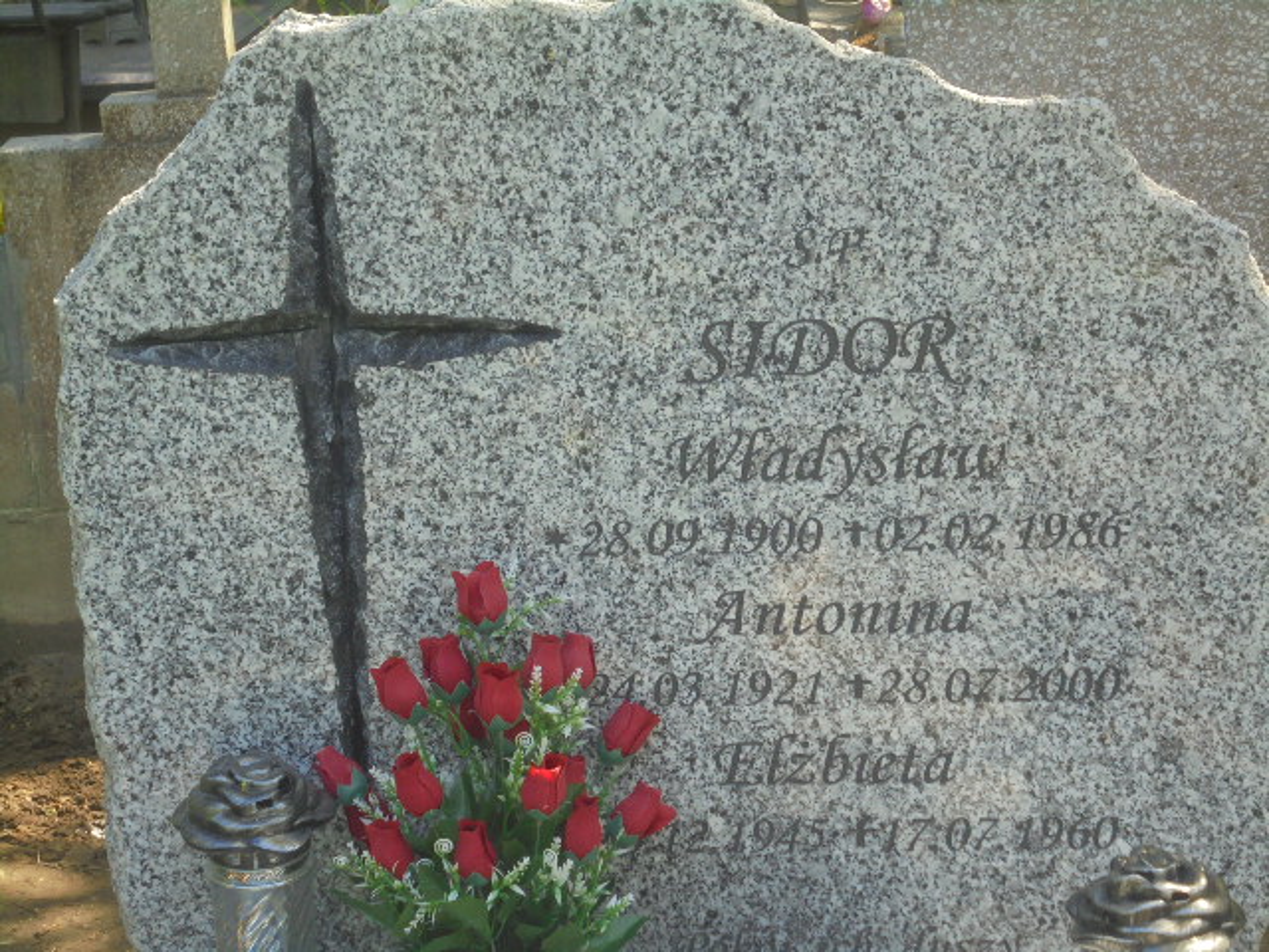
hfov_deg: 26.7
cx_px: 634
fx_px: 2676
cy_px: 476
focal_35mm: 73
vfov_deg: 20.2
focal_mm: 13.1
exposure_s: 1/50
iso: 100
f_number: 6.1
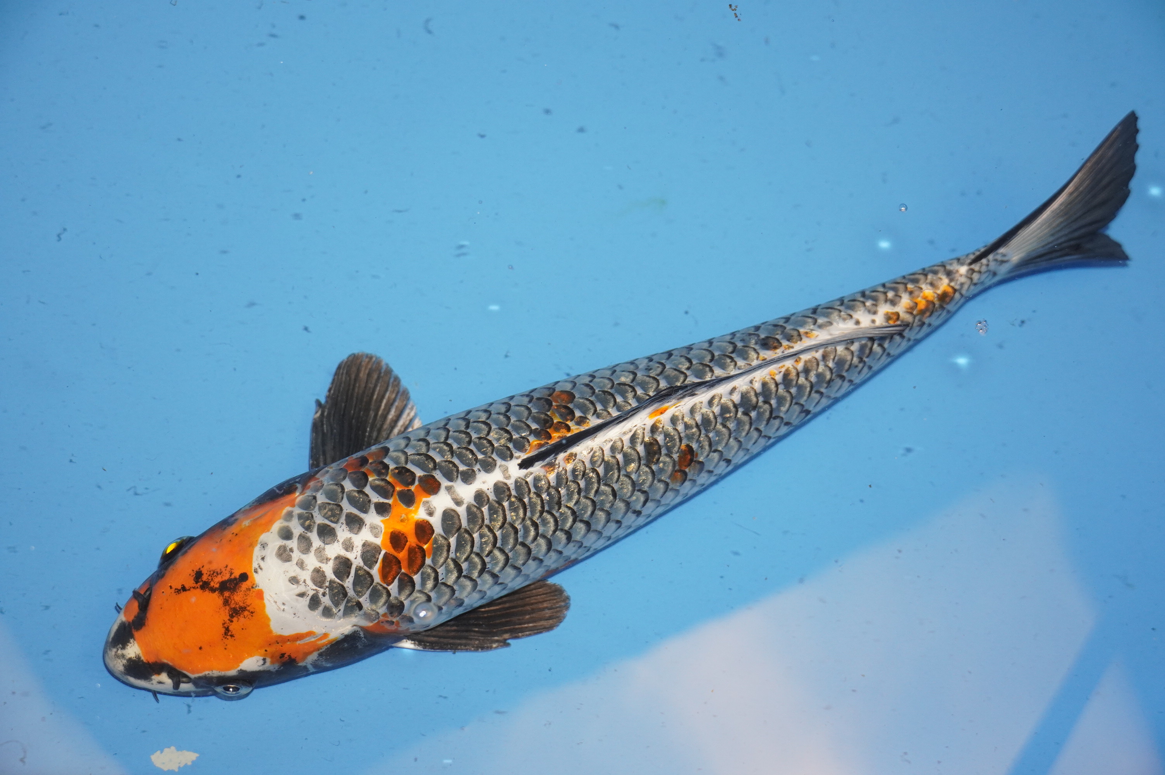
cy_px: 388
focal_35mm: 58
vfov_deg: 23.1
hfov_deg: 34.2
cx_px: 582
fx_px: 1891
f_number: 4.5
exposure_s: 1/160
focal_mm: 39
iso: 1250
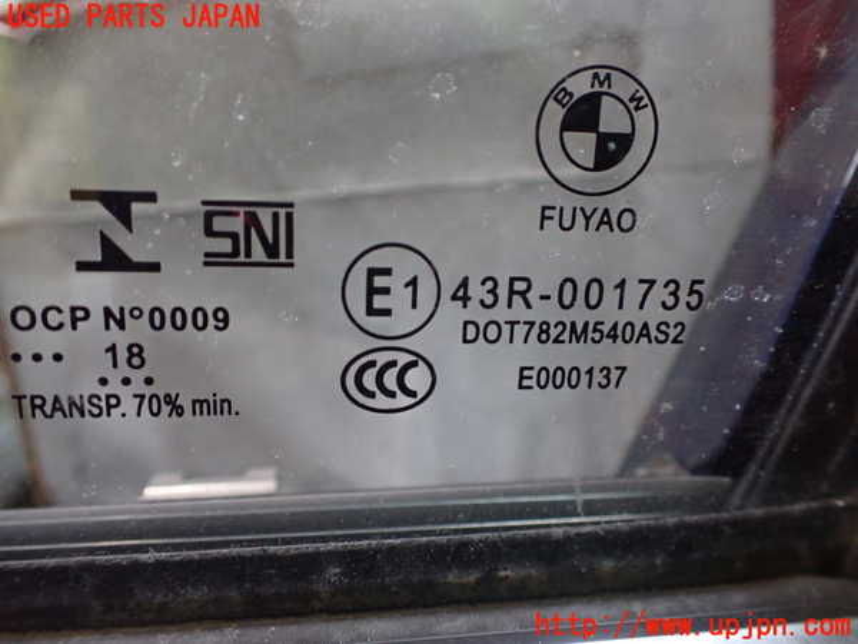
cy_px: 322
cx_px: 429
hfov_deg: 60.0
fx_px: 744
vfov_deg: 46.8
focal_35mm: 30
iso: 800
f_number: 2.3
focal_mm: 5.4
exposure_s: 1/80
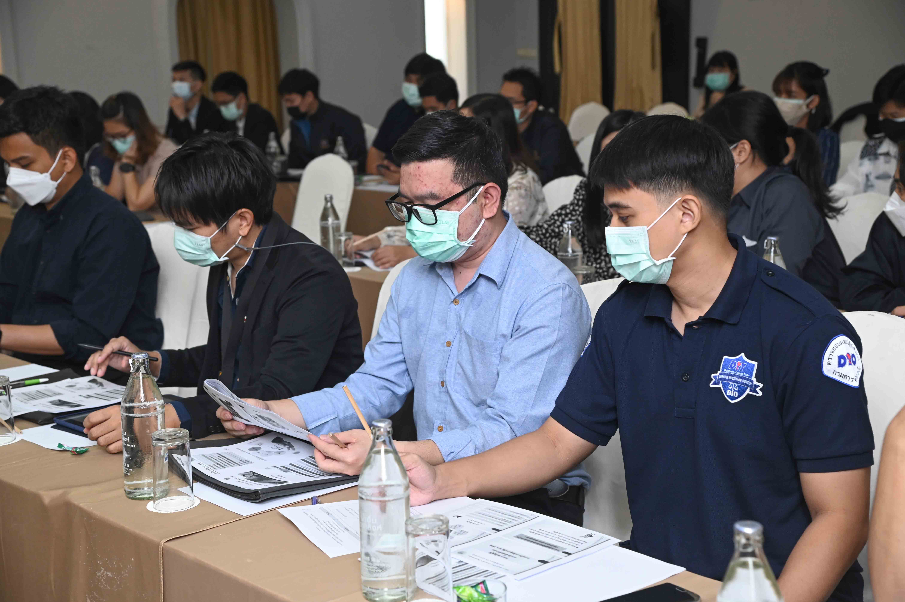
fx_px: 1457
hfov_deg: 34.5
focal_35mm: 58
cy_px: 301
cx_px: 452
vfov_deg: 23.3
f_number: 5.6
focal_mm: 58
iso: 2500
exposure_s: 1/200
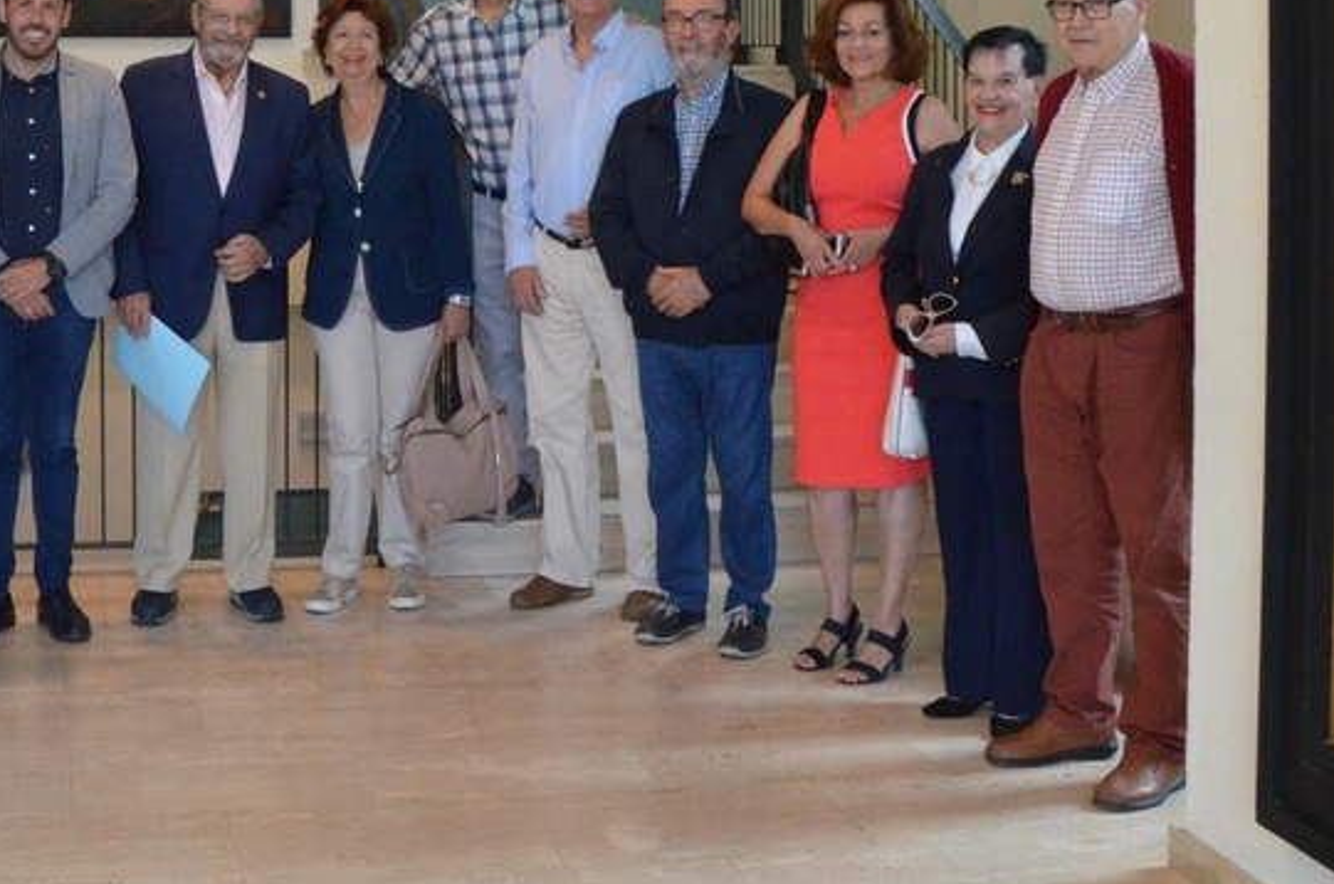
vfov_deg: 21.7
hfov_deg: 32.6
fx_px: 2219
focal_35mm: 60
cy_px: -6
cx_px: 287
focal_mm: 18
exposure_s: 1/160
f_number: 6.3
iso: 3200
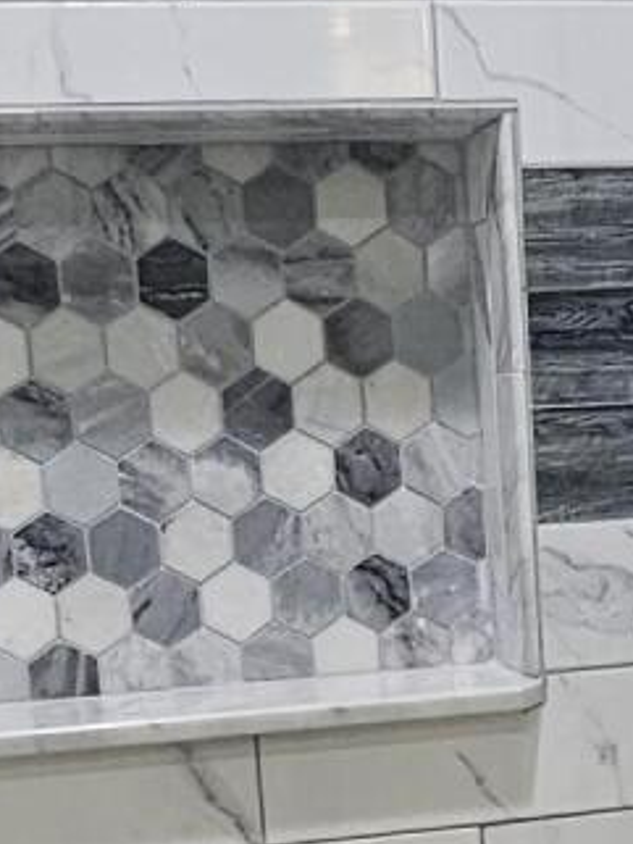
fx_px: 1974
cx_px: 512
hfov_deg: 18.1
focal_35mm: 81
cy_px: 1039
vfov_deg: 22.1
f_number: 2.2
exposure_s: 1/60
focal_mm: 2.2
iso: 125
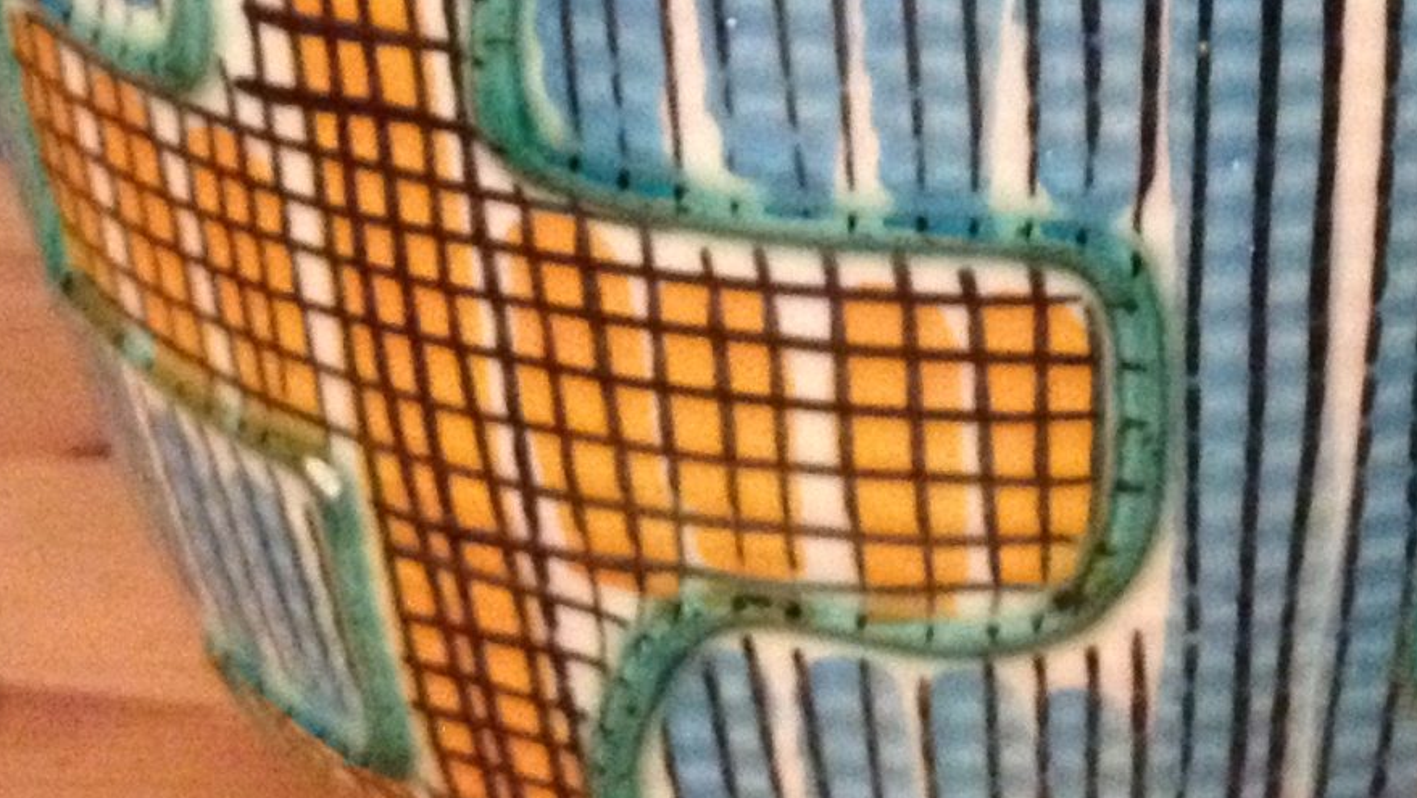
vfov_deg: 10.6
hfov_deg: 19.1
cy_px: -311
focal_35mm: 111
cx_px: 1117
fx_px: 4172
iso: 800
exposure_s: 1/17
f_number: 2.4
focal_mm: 4.28
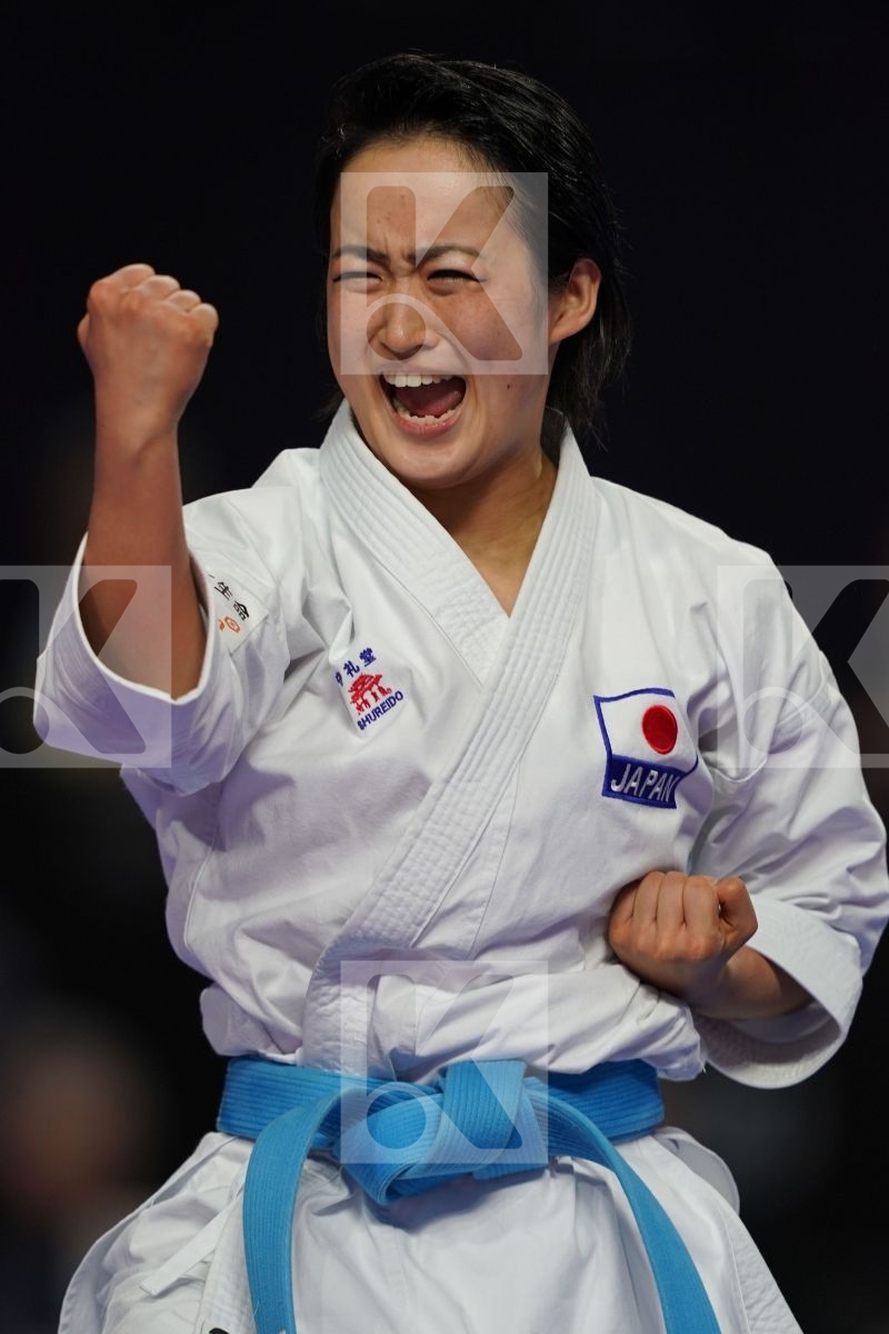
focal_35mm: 600
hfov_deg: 2.3
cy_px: 667
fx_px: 22223
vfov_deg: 3.4
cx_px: 444
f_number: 2.8
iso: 400
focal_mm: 400
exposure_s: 1/400
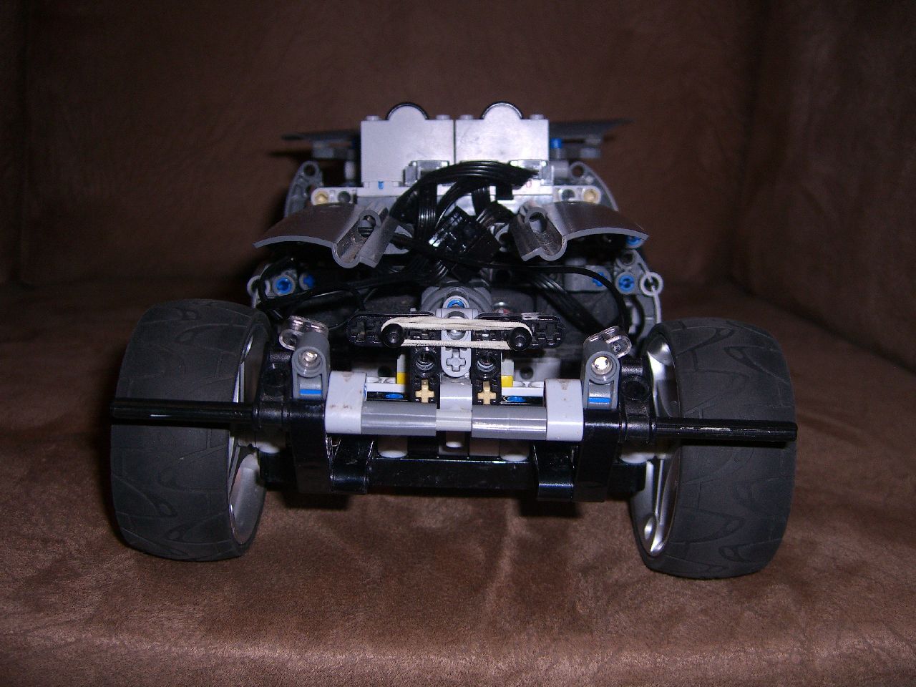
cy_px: 344
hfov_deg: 49.0
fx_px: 1006
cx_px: 458
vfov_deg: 37.7
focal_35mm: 38
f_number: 2.8
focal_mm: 7.9
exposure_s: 1/60
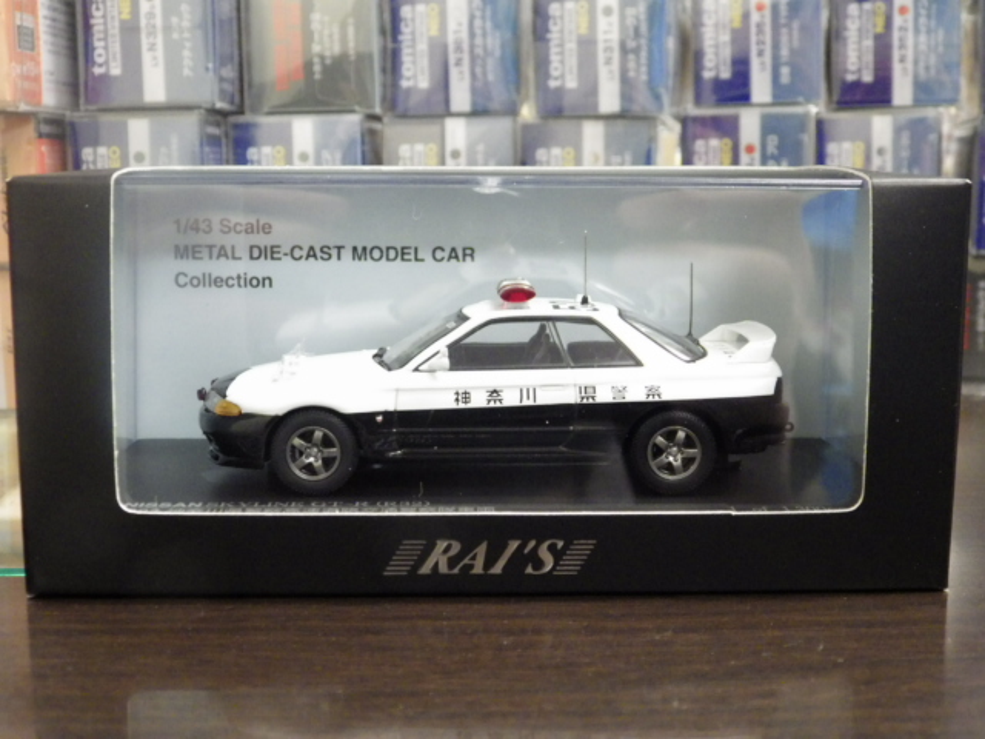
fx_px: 1423
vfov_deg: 29.1
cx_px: 492
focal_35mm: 50
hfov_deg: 38.2
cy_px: 370
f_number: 3.8
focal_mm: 9
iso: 800
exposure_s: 1/25
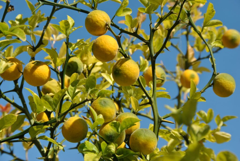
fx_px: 801
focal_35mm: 120
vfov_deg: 11.5
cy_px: 80
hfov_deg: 17.0
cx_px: 120
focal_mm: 80
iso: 100
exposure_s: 1/320
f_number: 8
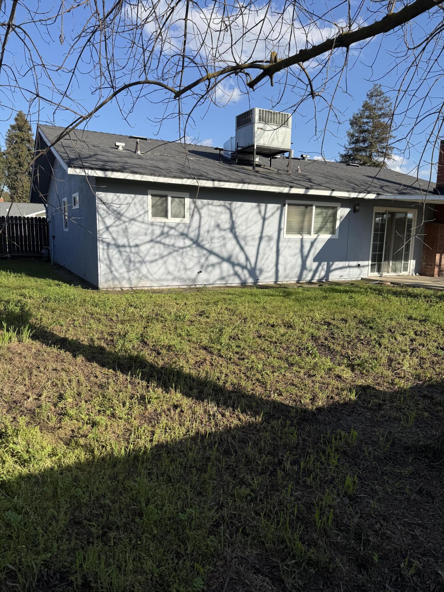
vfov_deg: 71.6
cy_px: 296
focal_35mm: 24
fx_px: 410
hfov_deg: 56.8
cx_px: 222
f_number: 1.78
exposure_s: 1/3145
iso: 80
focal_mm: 6.76
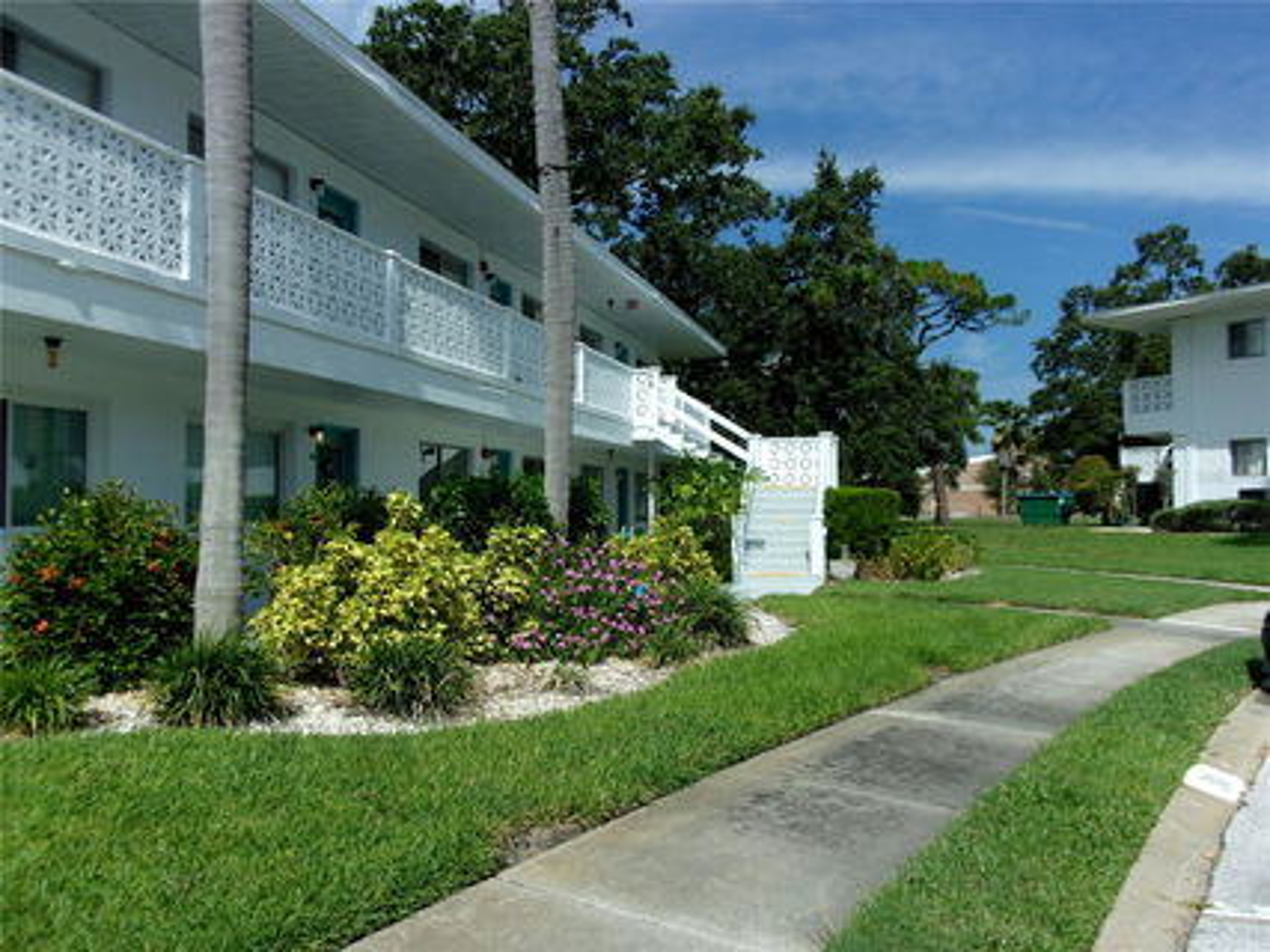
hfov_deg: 63.5
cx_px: 635
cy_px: 476
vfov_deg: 49.7
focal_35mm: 28
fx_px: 1027
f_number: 10.8
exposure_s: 1/140
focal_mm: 5.1
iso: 80
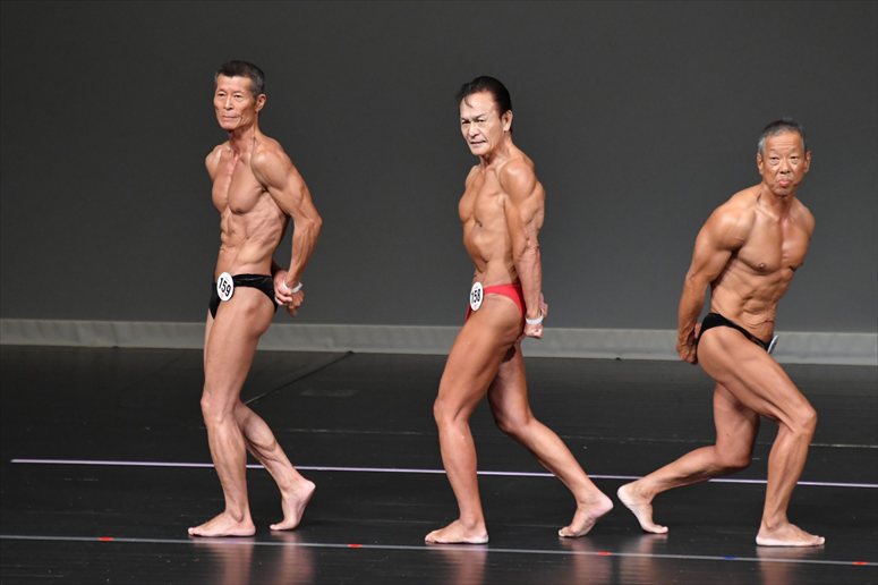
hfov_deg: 5.5
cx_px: 439
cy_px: 292
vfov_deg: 3.7
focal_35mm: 375
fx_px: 9141
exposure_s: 1/400
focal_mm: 250
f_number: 5.6
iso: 4000
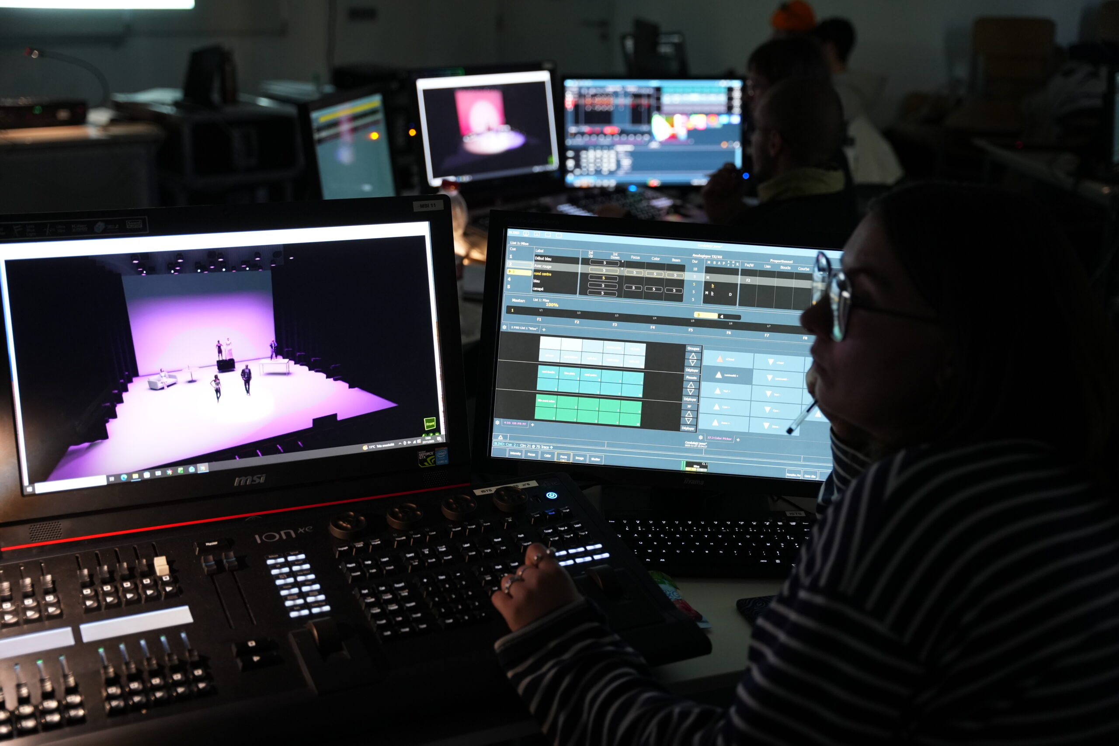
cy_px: 373
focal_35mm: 44
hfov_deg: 44.9
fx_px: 1355
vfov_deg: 30.8
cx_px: 560
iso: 2000
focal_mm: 43.6
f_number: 2.8
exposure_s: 1/50
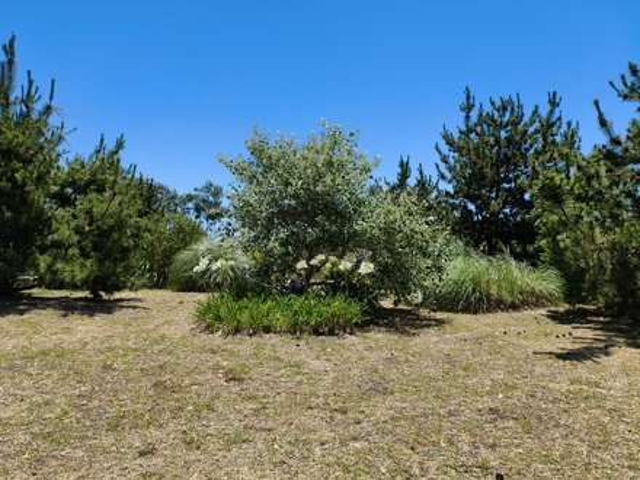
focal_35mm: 26
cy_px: 240
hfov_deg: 67.3
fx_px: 481
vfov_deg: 53.1
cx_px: 320
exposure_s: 1/2771
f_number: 1.5
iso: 80
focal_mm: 4.94
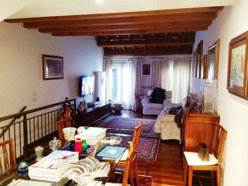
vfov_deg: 46.8
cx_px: 124
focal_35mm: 30
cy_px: 93
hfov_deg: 60.0
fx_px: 215
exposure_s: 1/30
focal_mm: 4.12
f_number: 2.2
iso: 320
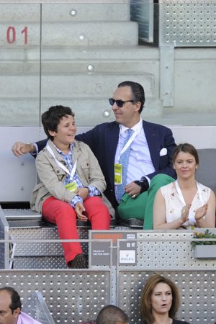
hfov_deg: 2.7
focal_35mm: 500
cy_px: 162
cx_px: 108
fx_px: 4500
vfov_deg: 4.1
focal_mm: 500
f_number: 4
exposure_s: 1/500
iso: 1000
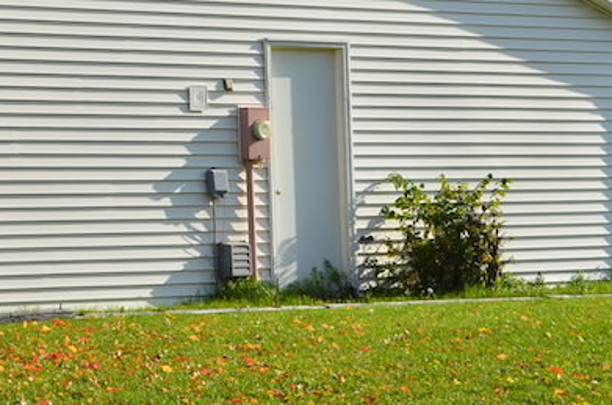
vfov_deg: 8.7
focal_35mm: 157
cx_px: -203
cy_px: 80
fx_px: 2664
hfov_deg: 12.7
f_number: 10
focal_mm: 32
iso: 200
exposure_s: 1/250
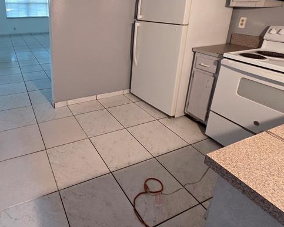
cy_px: 57
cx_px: 79
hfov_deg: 73.3
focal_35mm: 21
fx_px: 177
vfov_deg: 62.0
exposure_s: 1/60
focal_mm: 2.2
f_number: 2.2
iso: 1000
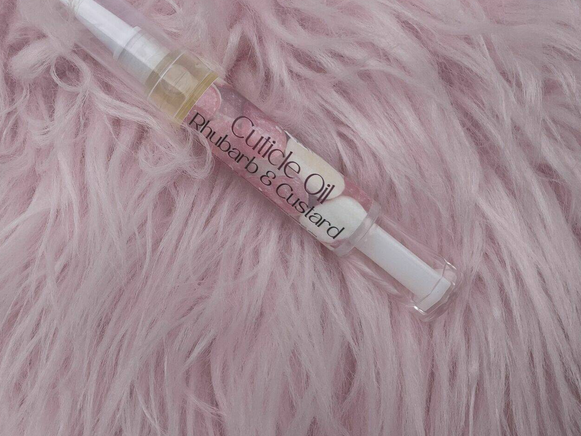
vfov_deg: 38.5
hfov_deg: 49.9
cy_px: 175
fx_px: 621
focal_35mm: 37
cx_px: 238
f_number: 1.8
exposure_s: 1/1626
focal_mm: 3
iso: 16
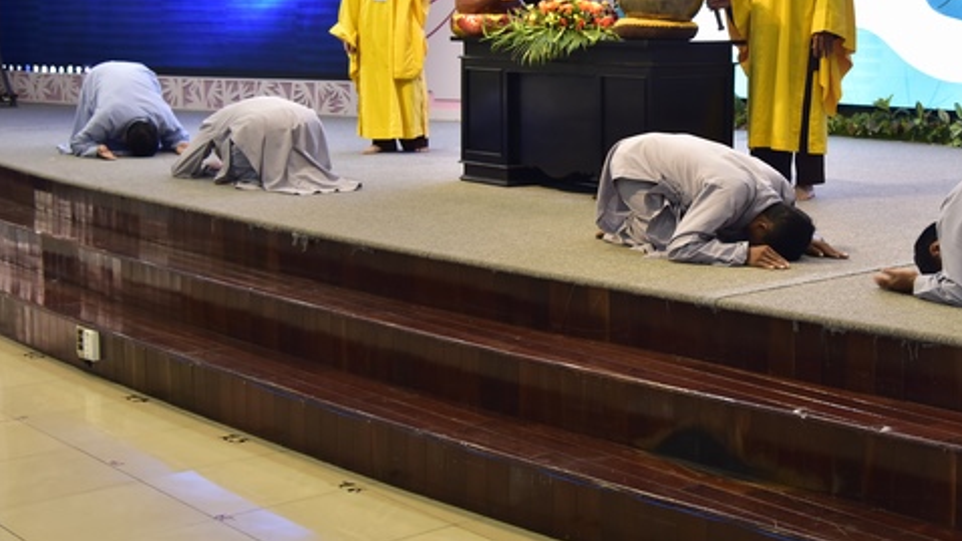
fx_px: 1454
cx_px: 638
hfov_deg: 36.3
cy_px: 177
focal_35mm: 57
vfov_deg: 21.0
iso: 640
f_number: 4
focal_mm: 40
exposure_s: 1/50
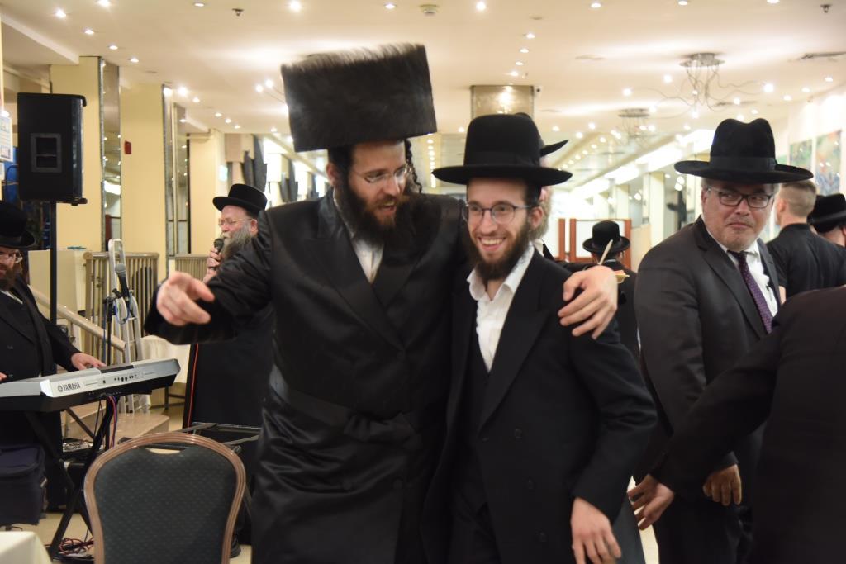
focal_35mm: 48
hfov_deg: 41.1
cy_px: 282
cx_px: 423
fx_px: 1128
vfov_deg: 28.1
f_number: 4
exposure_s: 1/100
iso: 2000
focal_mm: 48
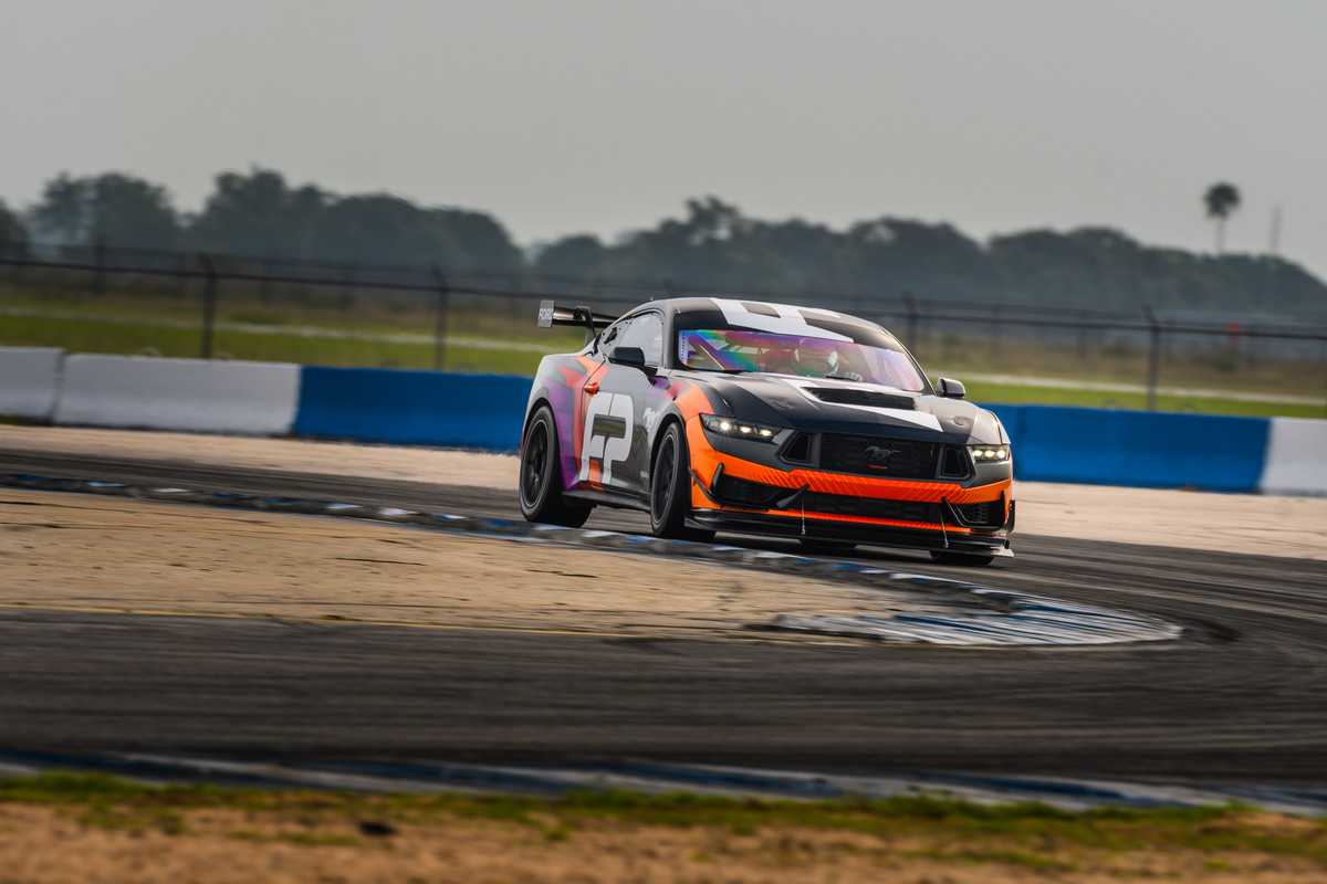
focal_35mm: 600
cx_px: 664
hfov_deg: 3.4
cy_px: 442
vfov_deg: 2.3
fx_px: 22115
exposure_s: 1/160
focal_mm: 400
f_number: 7.1
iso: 100
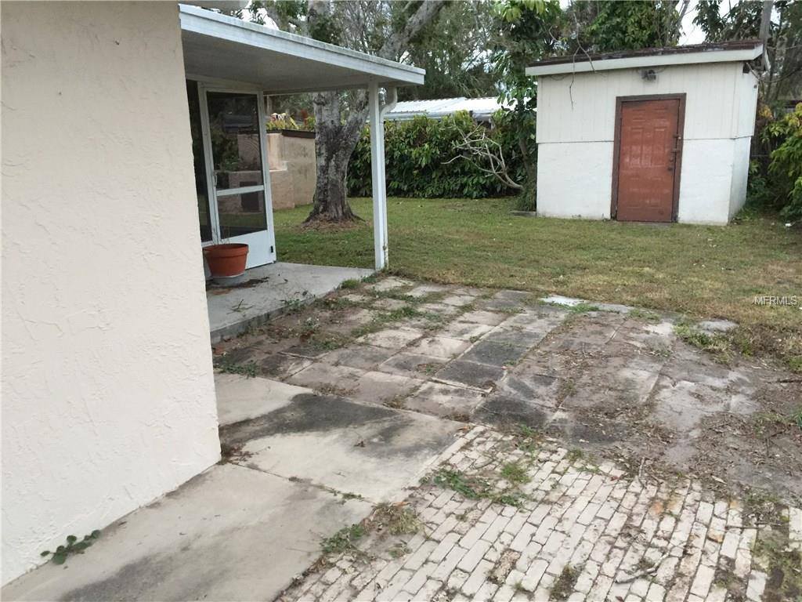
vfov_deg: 48.2
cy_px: 301
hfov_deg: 61.7
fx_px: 672
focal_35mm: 29
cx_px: 401
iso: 80
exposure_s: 1/4
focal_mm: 4.15
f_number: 2.2
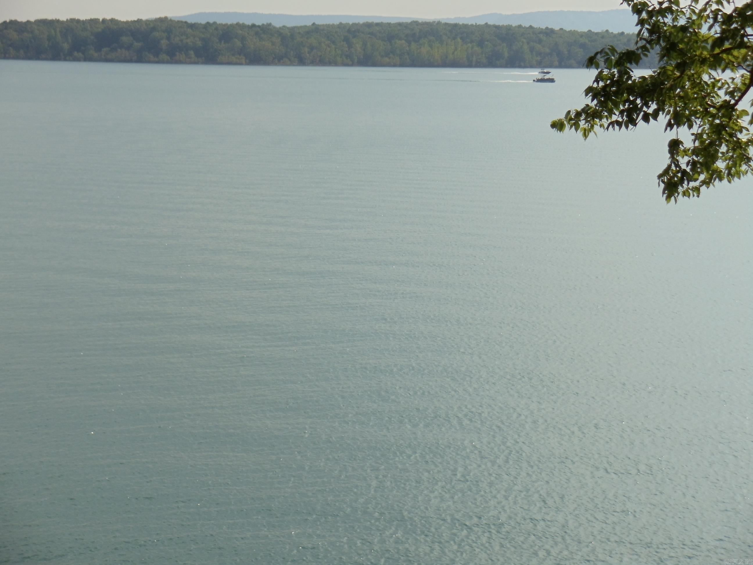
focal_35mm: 113
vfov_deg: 13.1
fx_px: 2458
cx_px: 376
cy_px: 282
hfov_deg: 17.4
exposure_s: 1/200
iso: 80
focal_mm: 15.35
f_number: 9.7
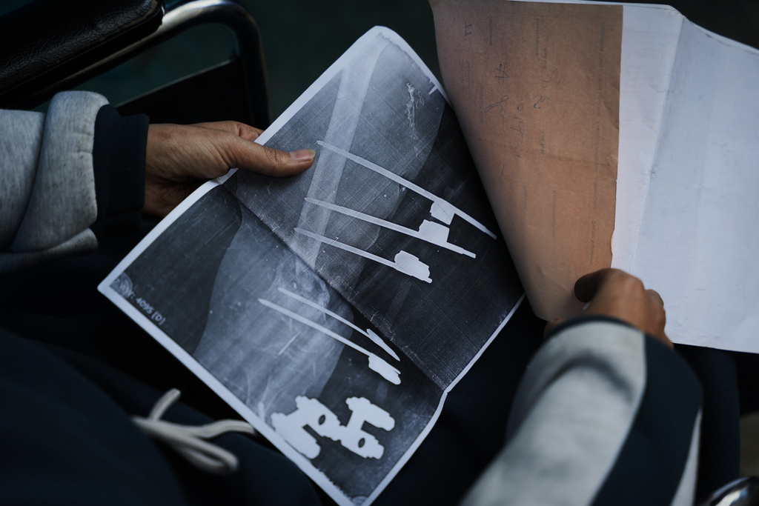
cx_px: 380
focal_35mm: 70
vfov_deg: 19.5
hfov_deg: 28.8
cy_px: 253
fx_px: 1476
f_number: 2.8
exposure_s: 1/500
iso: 400
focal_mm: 70
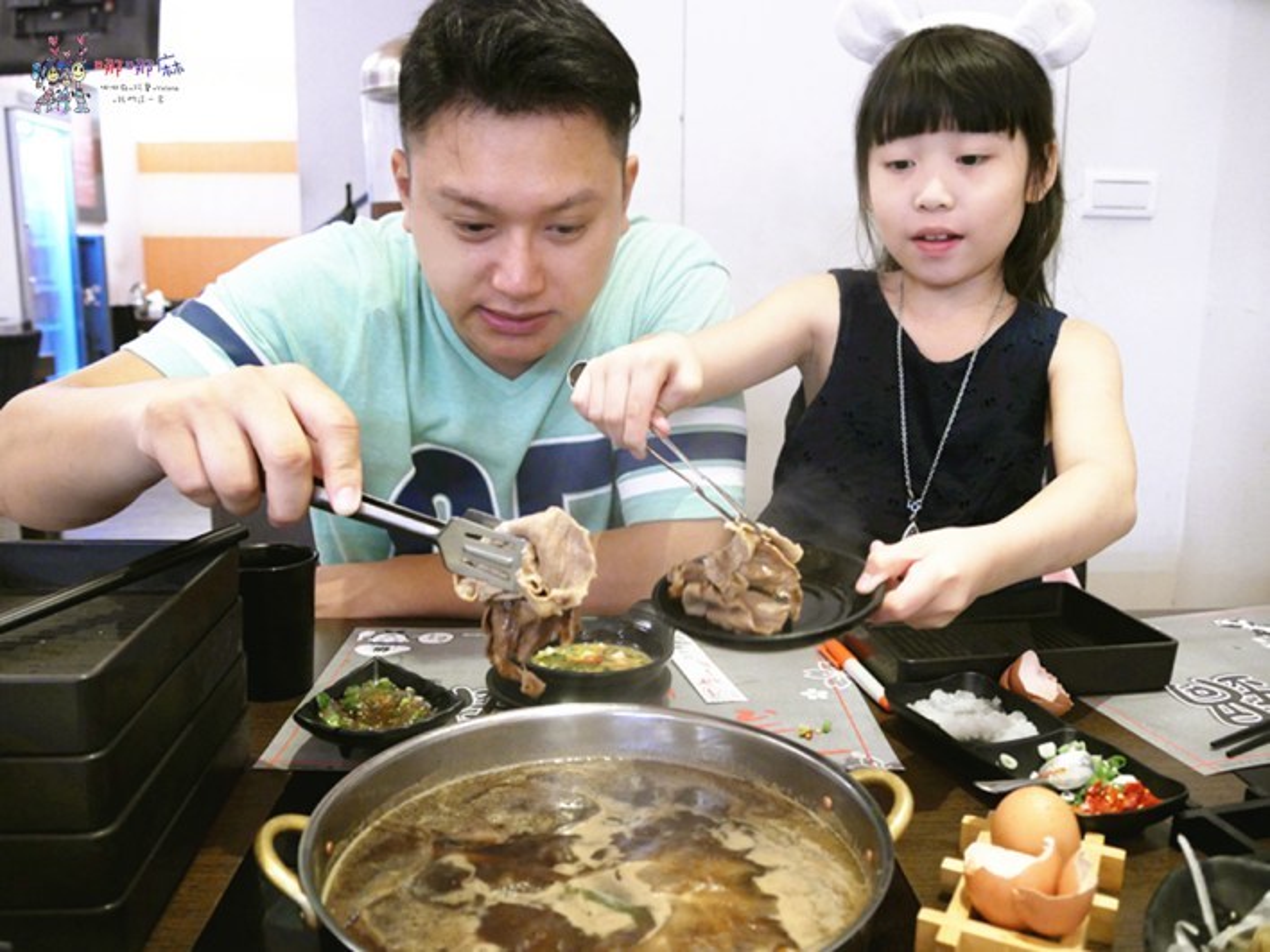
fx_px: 1027
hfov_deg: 63.4
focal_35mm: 28
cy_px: 476
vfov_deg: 49.7
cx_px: 635
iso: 2000
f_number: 3.5
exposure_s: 1/13
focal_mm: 14
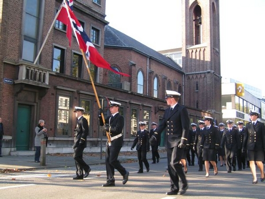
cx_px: 132
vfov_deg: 37.7
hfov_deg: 49.0
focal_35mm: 38
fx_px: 291
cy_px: 100
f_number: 4
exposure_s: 1/80
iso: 50
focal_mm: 6.3
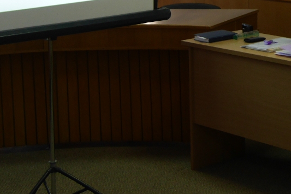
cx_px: 300
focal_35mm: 106
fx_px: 857
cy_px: -68
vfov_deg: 12.5
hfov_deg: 18.7
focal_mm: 21
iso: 500
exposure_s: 1/60
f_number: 4
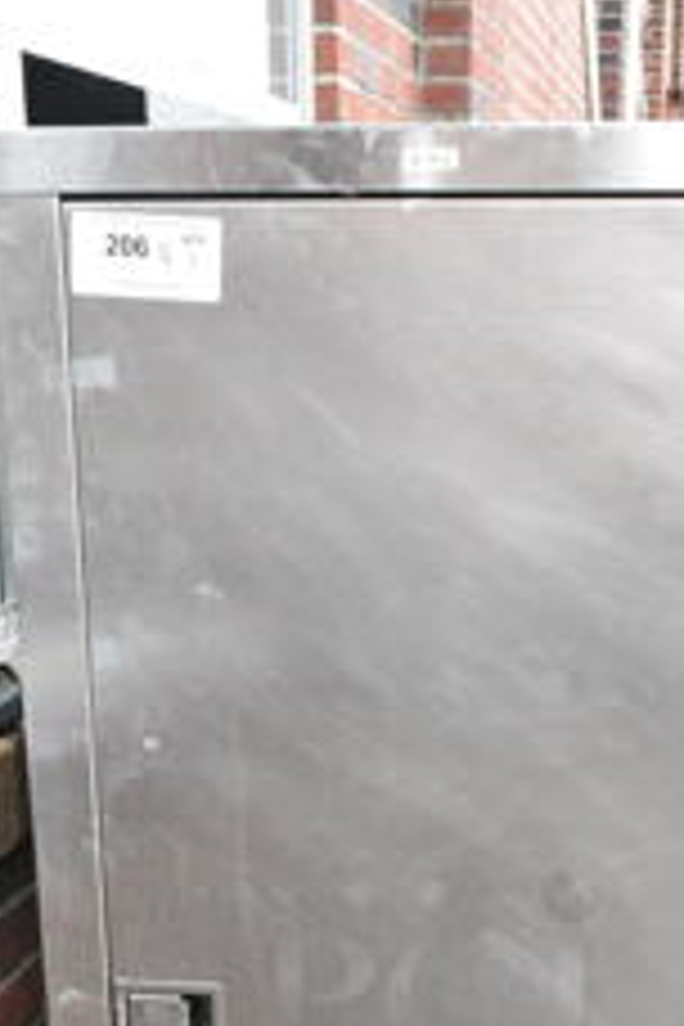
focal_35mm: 63
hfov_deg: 21.5
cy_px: 992
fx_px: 1795
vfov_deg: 30.0
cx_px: 432
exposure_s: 1/320
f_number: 9
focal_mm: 20
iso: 6400
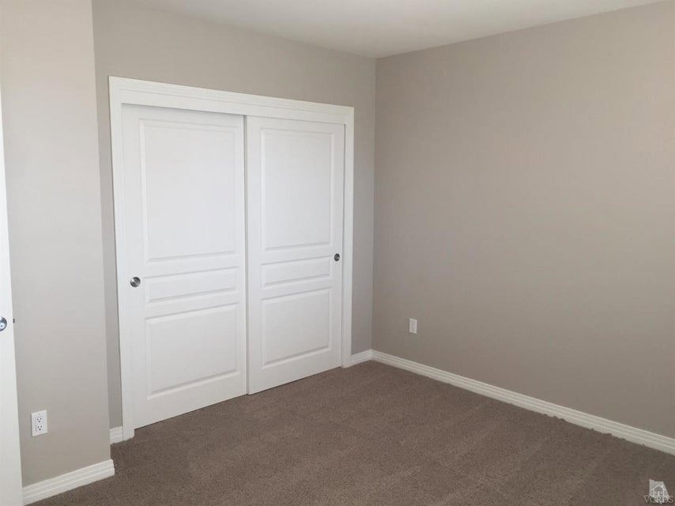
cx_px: 338
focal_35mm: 29
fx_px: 565
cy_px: 253
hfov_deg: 61.7
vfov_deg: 48.2
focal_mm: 4.15
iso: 32
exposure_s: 1/40
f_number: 2.2
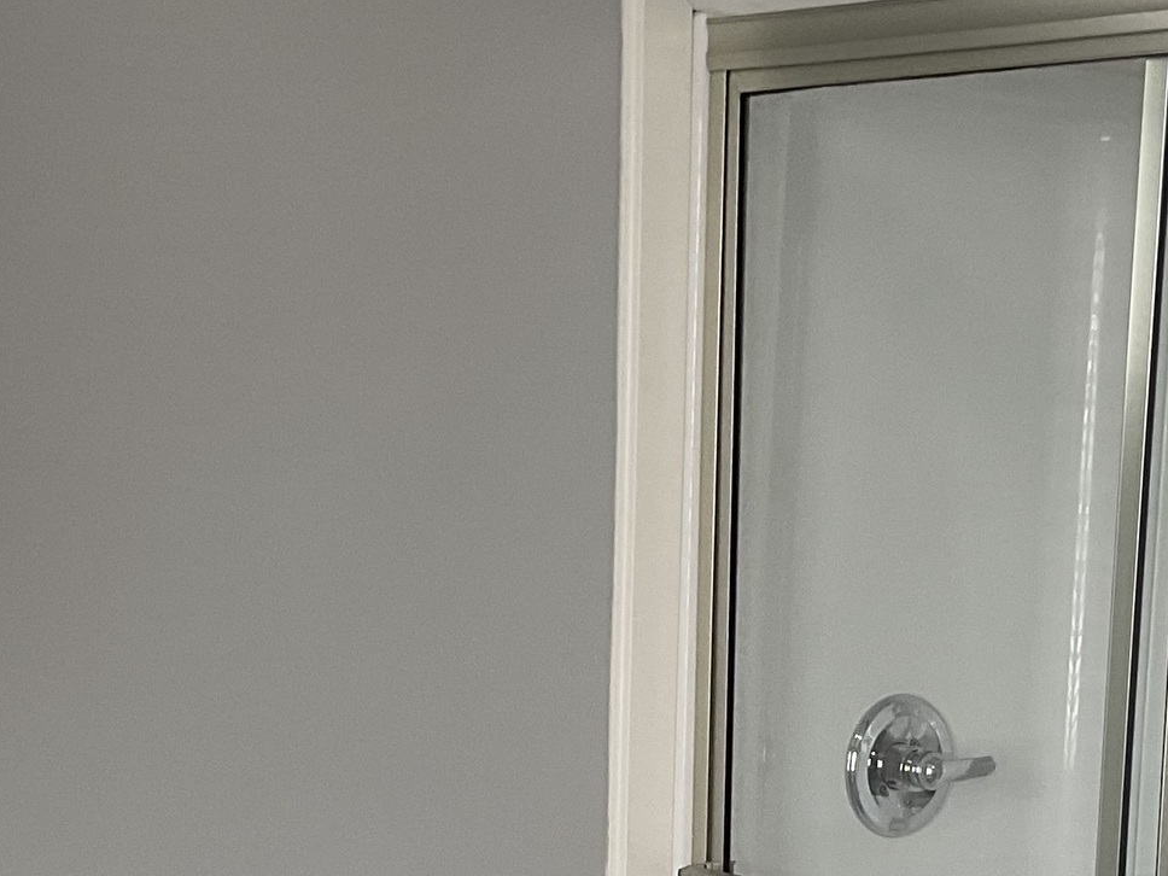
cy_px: 1146
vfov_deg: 15.3
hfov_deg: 21.2
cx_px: 822
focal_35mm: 92
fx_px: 3104
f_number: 1.8
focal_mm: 3
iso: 40
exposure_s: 1/120
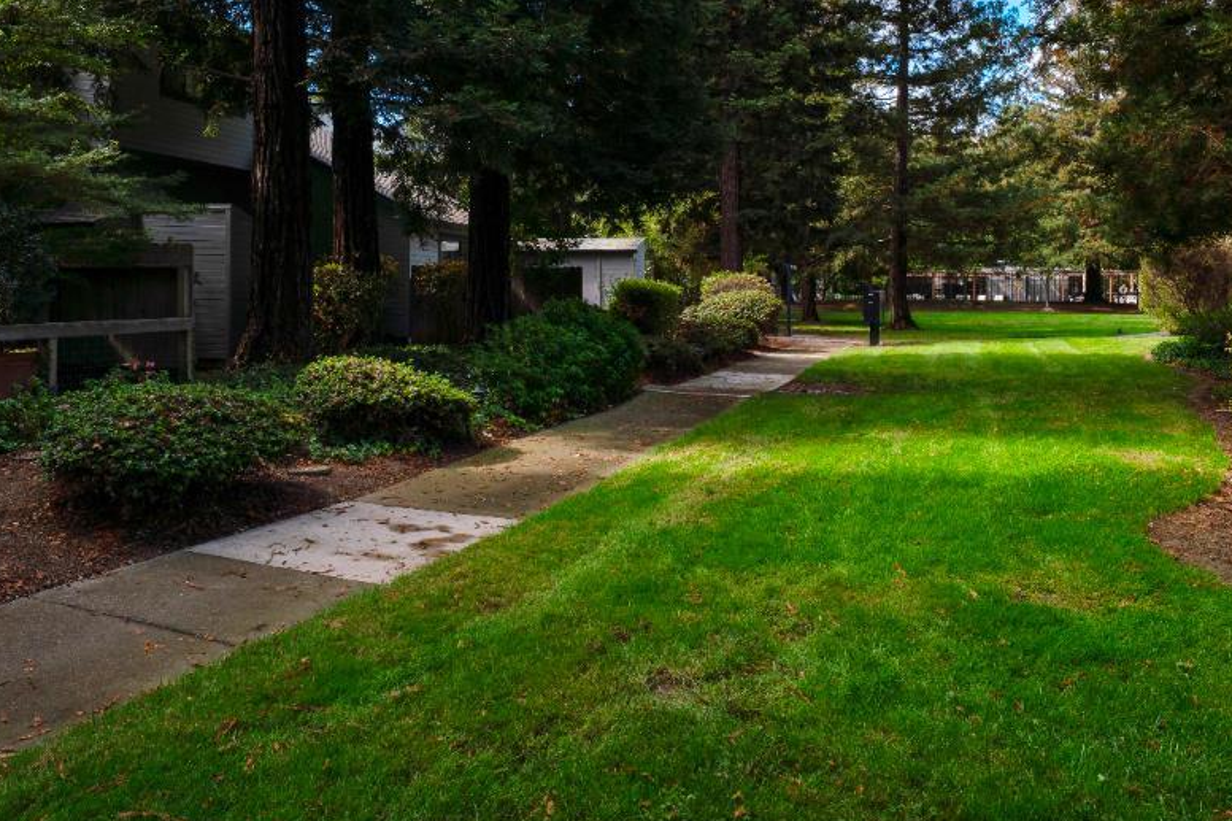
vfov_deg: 44.4
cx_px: 649
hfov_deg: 63.6
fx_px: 992
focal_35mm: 29
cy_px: 284
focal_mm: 15
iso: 100
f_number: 9
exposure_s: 1/100
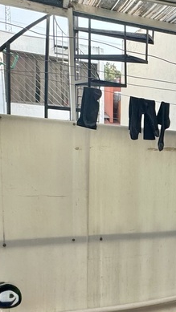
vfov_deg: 42.9
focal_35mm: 47
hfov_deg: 21.2
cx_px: 268
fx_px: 390
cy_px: 218
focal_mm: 2.22
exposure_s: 1/298
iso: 40
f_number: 2.2
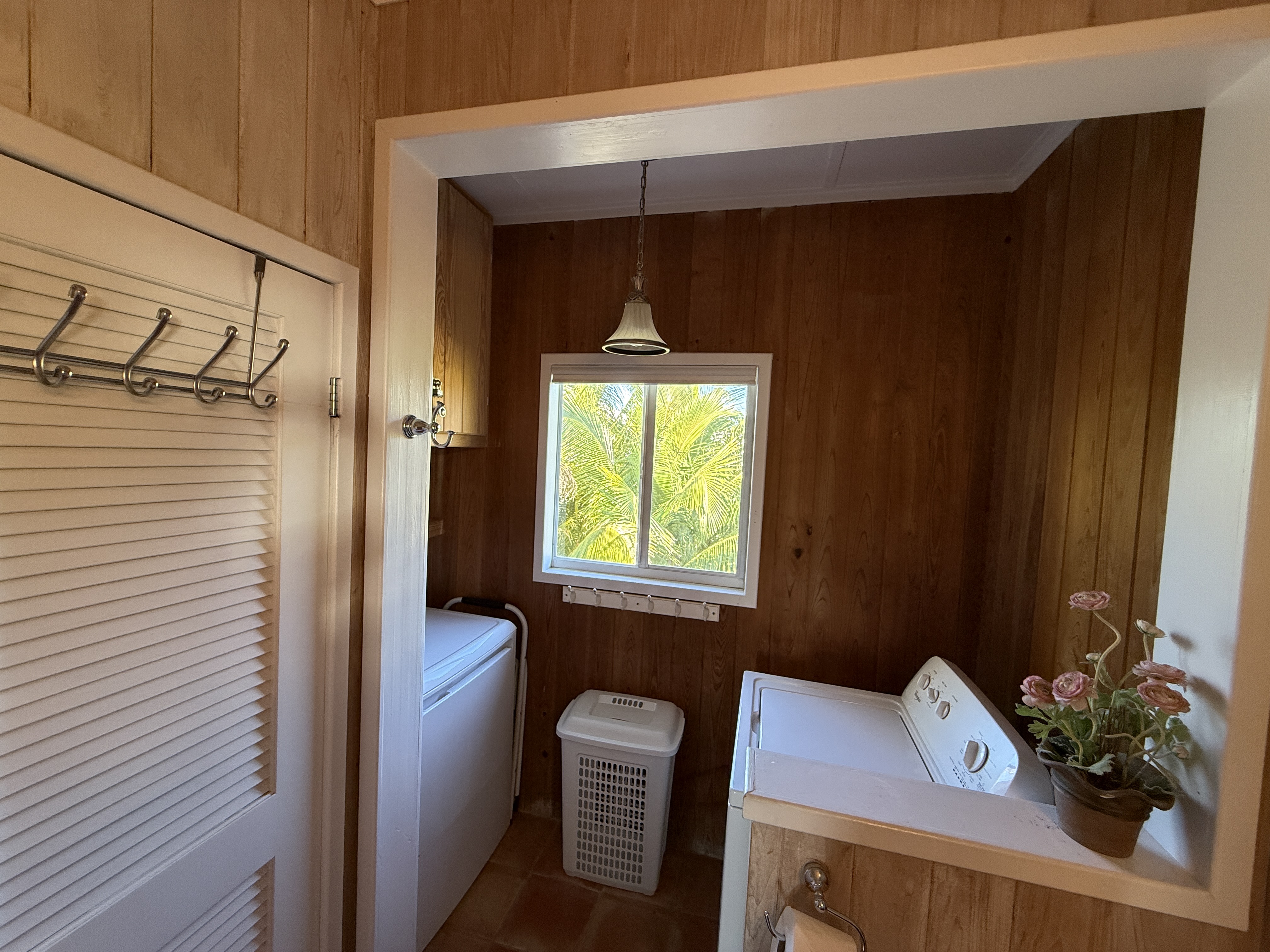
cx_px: 635
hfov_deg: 102.1
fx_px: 514
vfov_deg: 85.7
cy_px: 476
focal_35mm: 14
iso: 160
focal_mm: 2.22
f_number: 2.2
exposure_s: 1/120
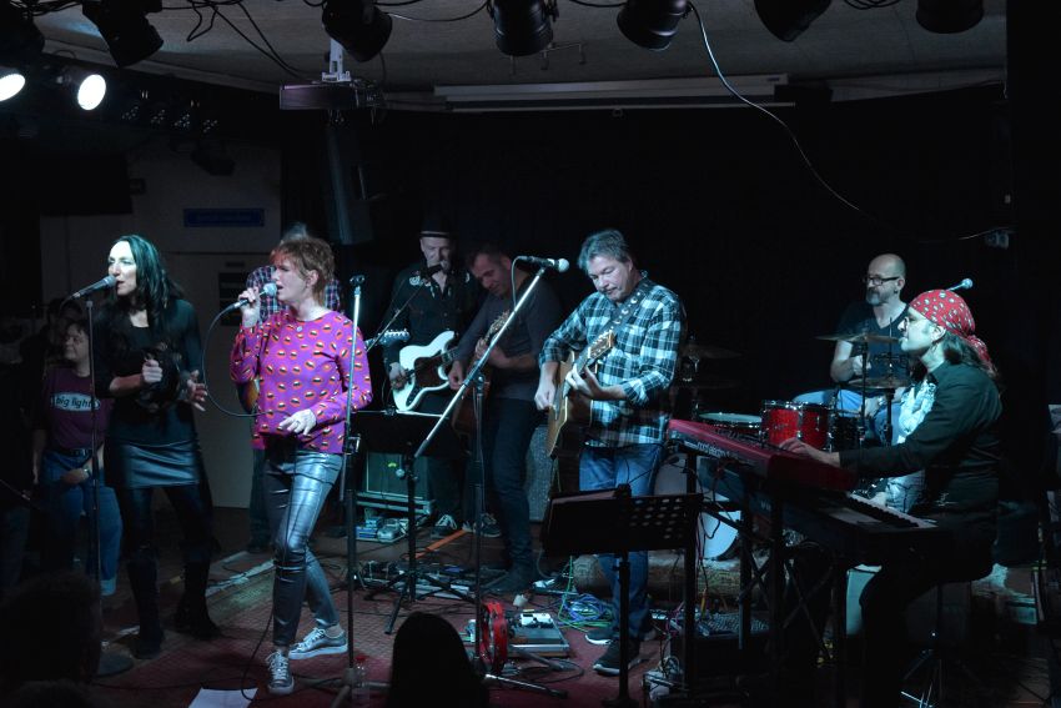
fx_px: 1371
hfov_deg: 42.3
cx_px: 530
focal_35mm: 46
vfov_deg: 29.0
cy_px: 354
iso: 3200
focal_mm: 31
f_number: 6.3
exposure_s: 1/80
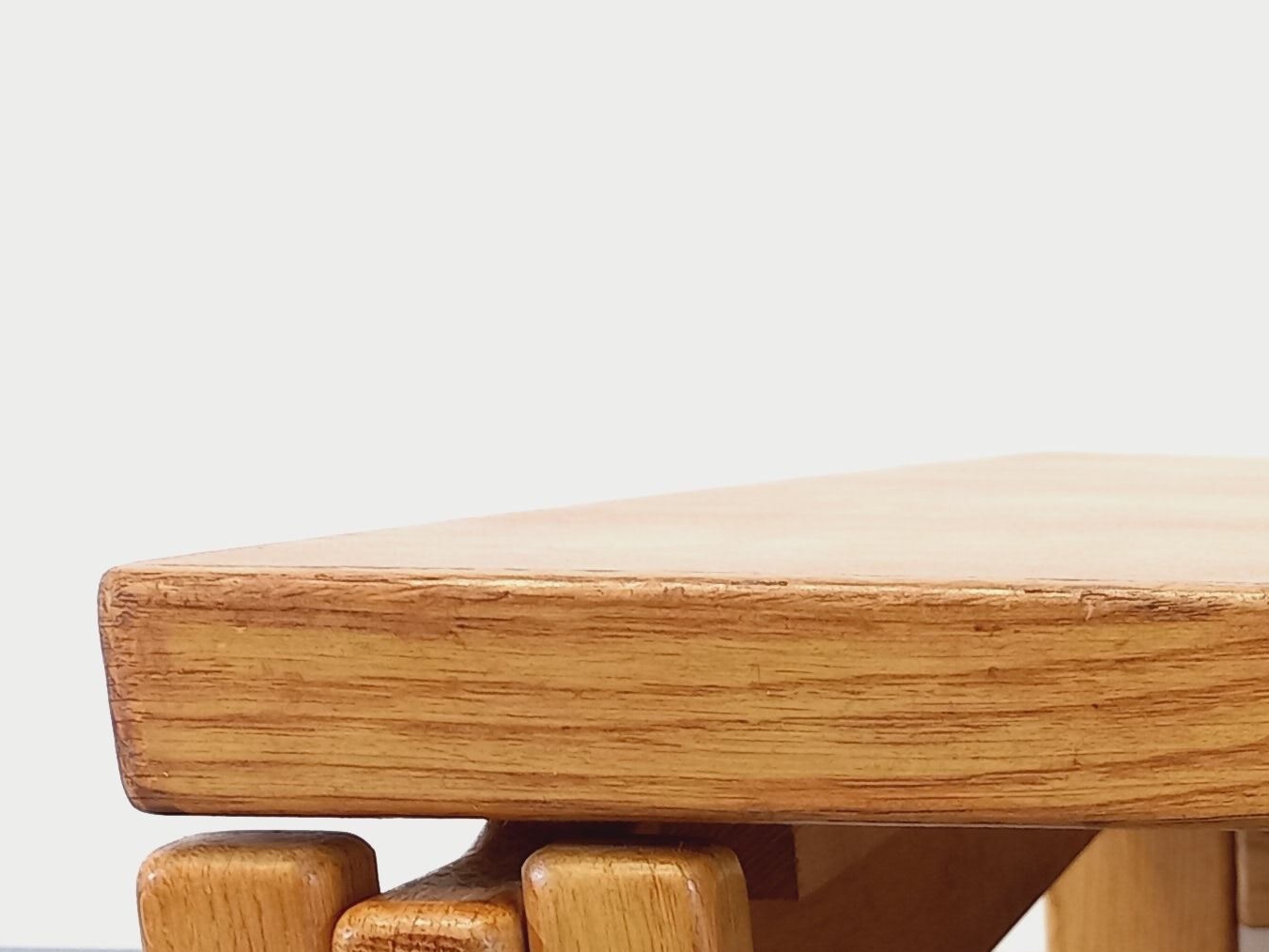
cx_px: 1565
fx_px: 2714
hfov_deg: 23.7
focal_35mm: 74
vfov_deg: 18.2
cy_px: 1319
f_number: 1.8
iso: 250
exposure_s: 1/33
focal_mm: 4.65
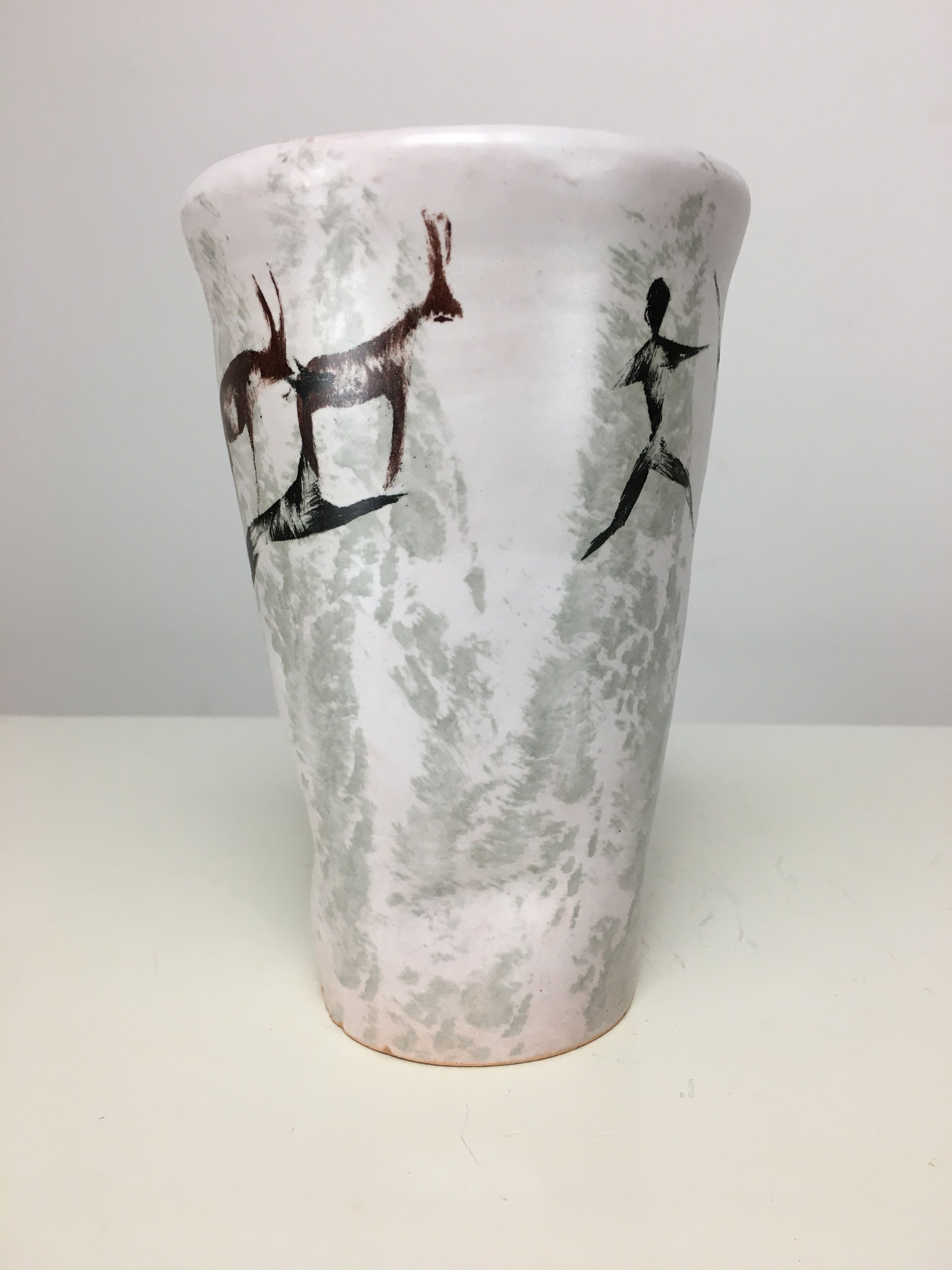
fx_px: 1063
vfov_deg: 61.7
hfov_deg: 48.2
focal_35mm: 29
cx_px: 476
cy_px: 635
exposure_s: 1/33
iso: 25
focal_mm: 4.15
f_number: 2.2
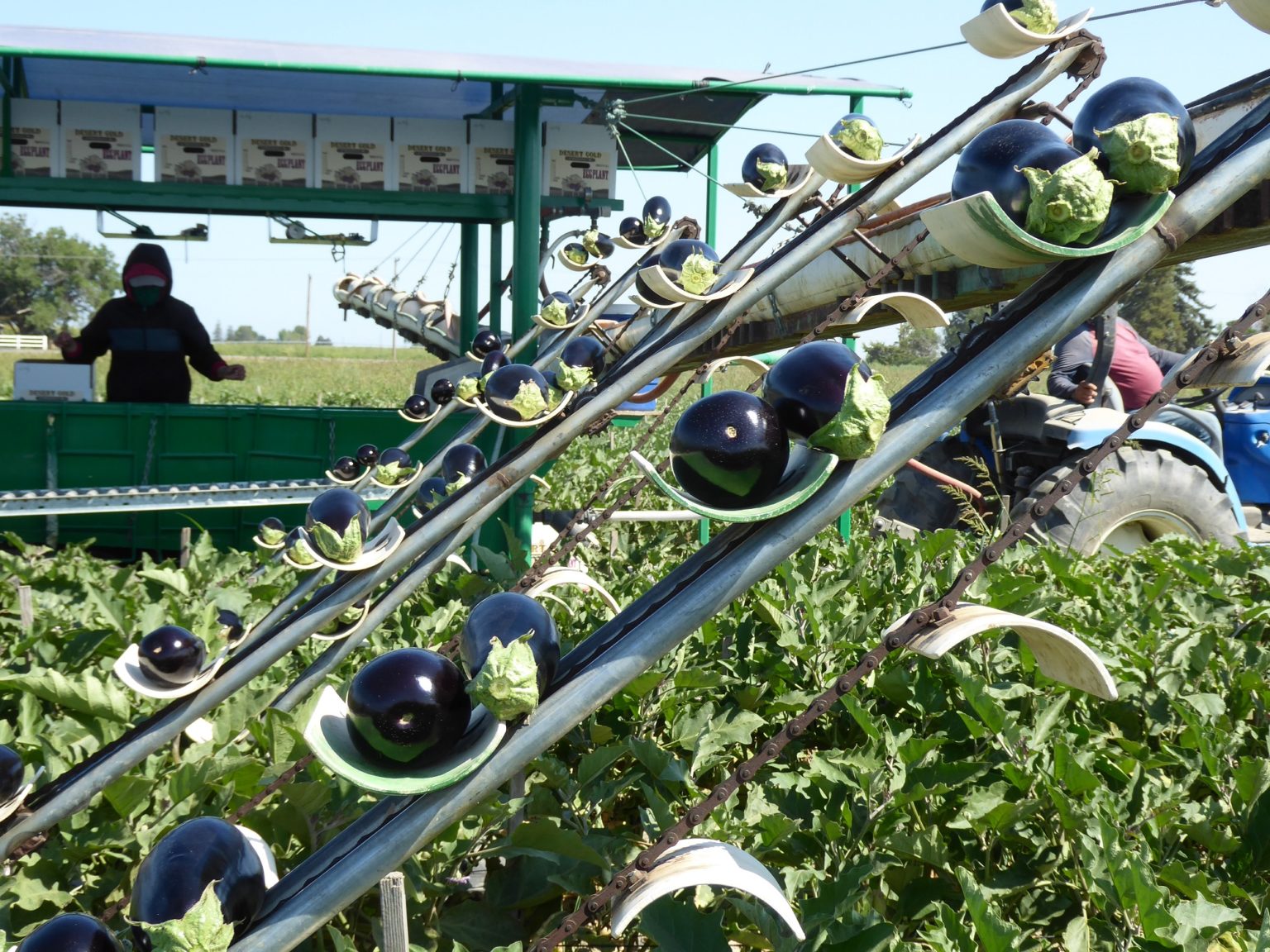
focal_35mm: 60
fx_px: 2201
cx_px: 635
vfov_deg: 24.4
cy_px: 476
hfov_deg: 32.2
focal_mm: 10.3
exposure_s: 1/250
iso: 80
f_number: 4.2
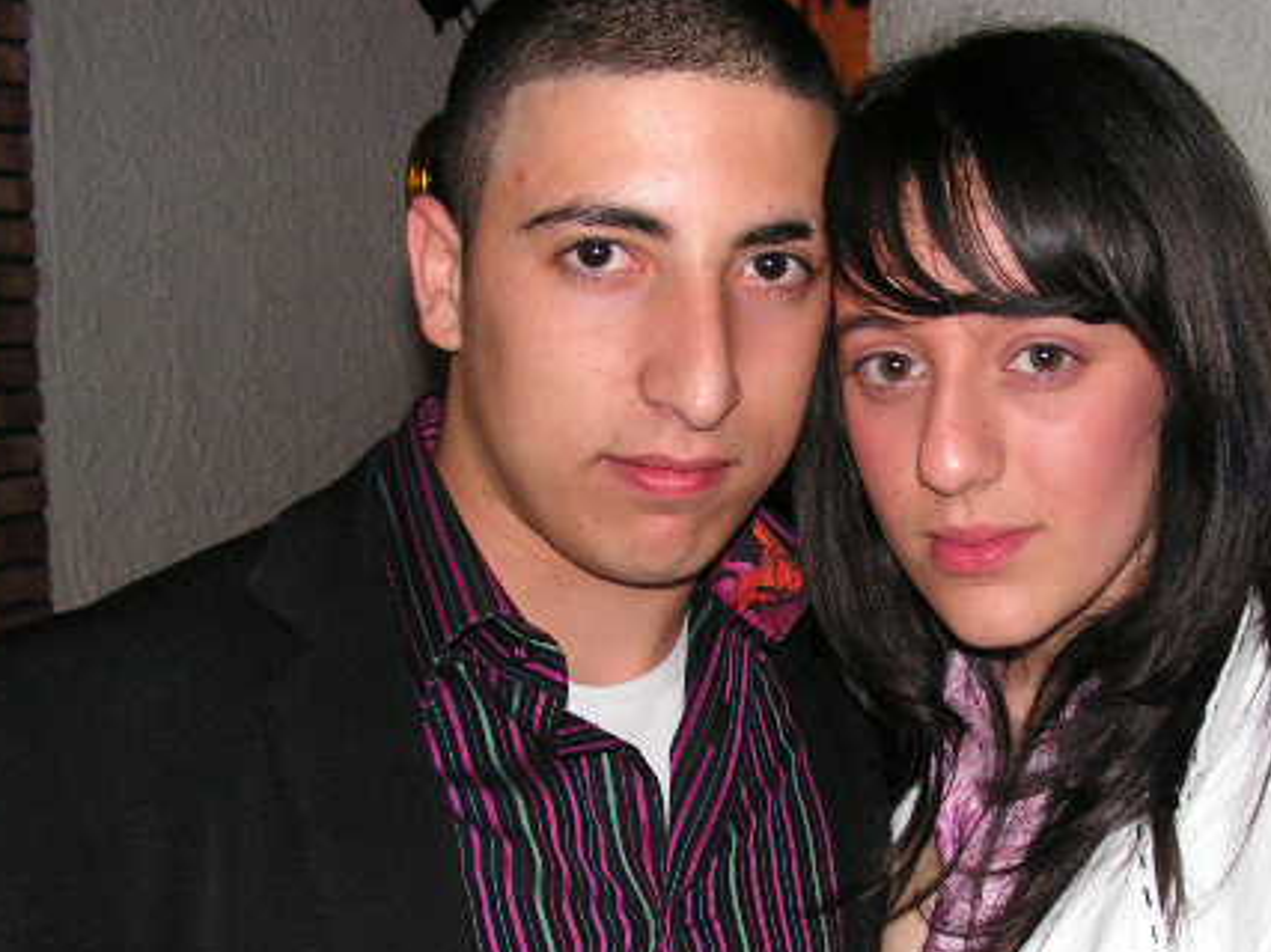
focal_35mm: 54
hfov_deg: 35.3
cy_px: 610
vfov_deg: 26.9
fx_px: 1982
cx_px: 816
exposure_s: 1/40
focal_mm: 6
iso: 200
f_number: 3.2
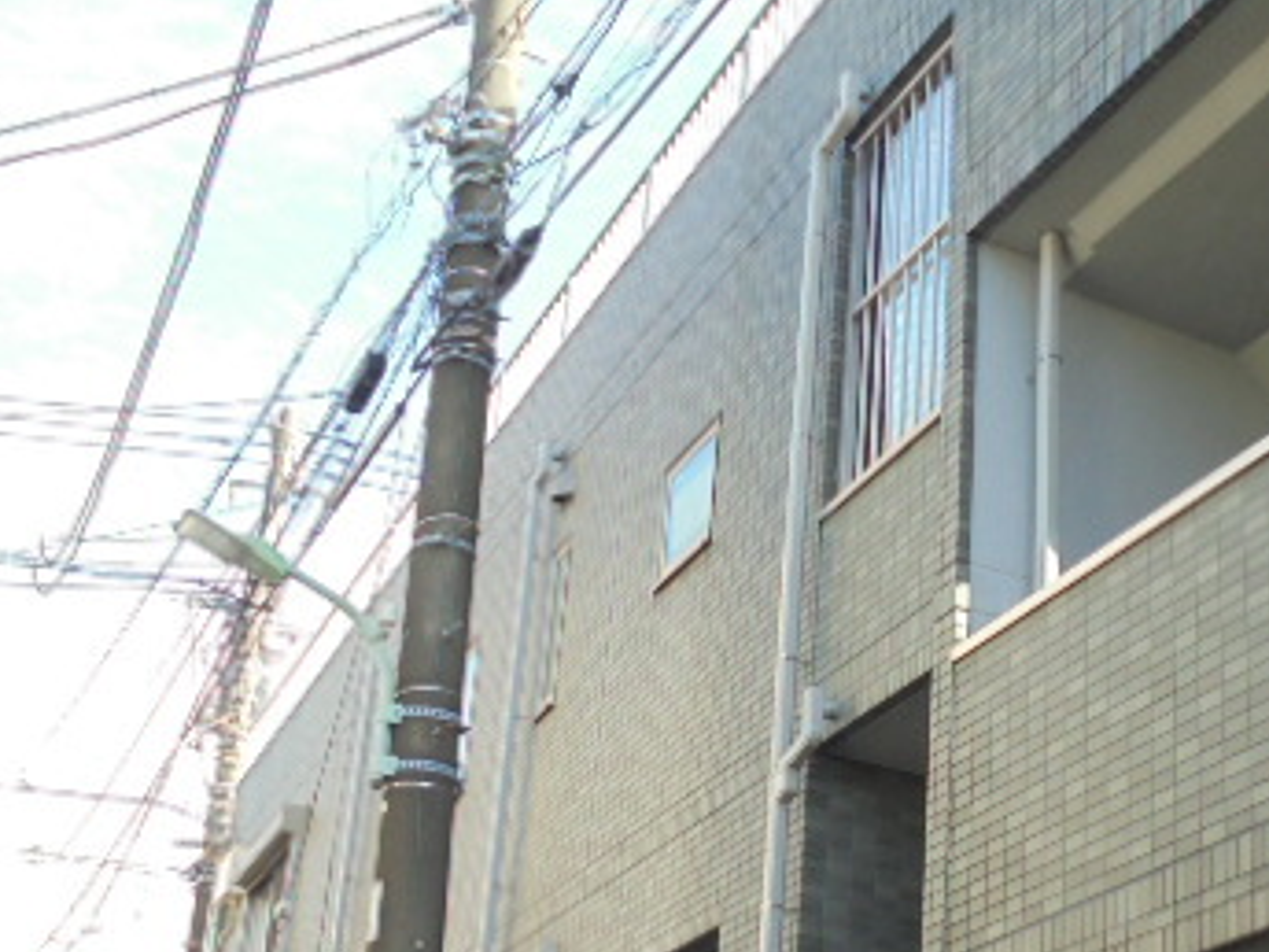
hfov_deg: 35.0
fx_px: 1980
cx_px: 911
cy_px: 753
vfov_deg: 26.6
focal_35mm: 54
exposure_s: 1/125
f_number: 3.7
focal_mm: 5.3
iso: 100
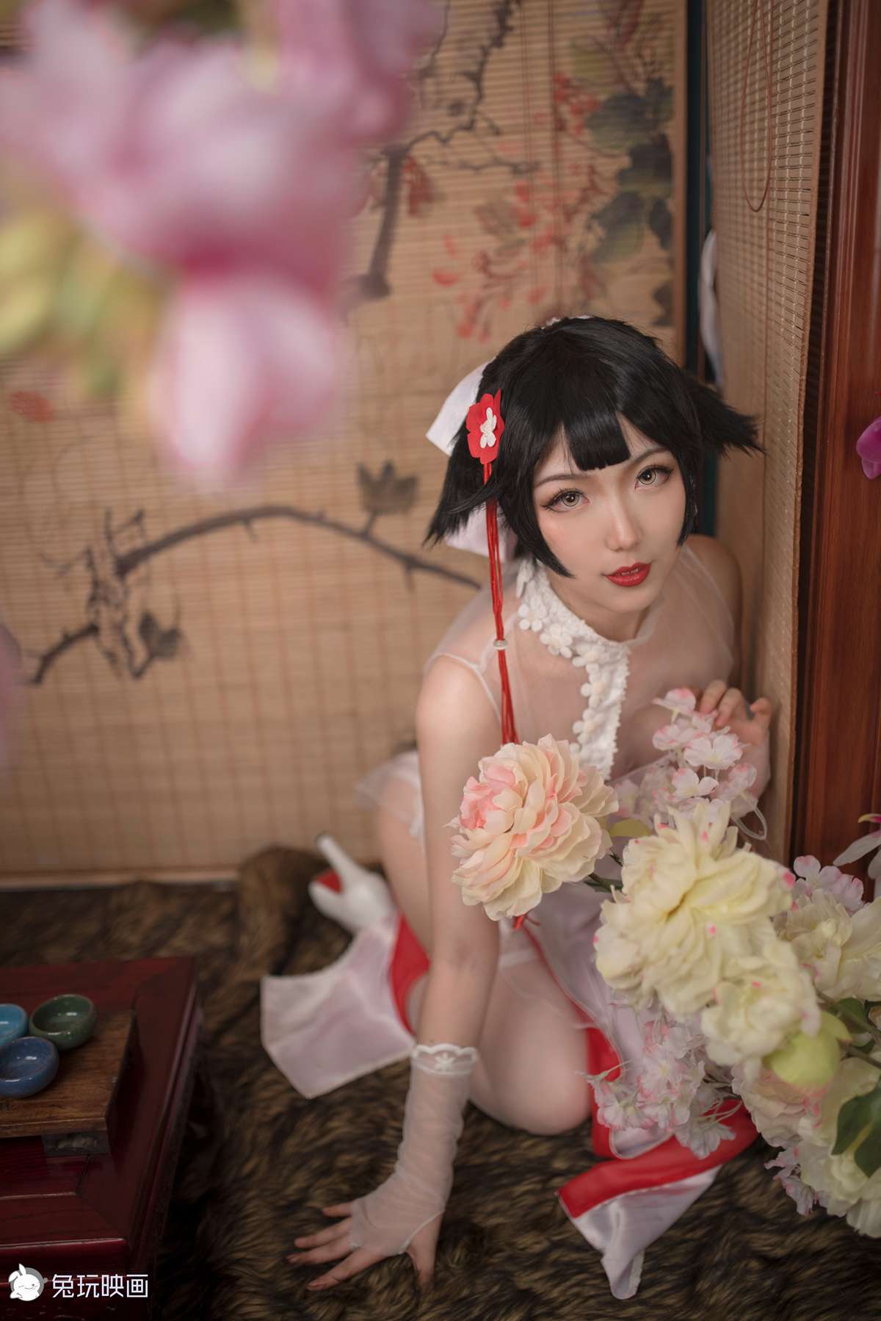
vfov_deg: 54.4
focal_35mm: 35
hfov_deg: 37.9
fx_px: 1284
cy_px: 660
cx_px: 440
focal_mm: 35
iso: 400
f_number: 1.4
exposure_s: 1/160
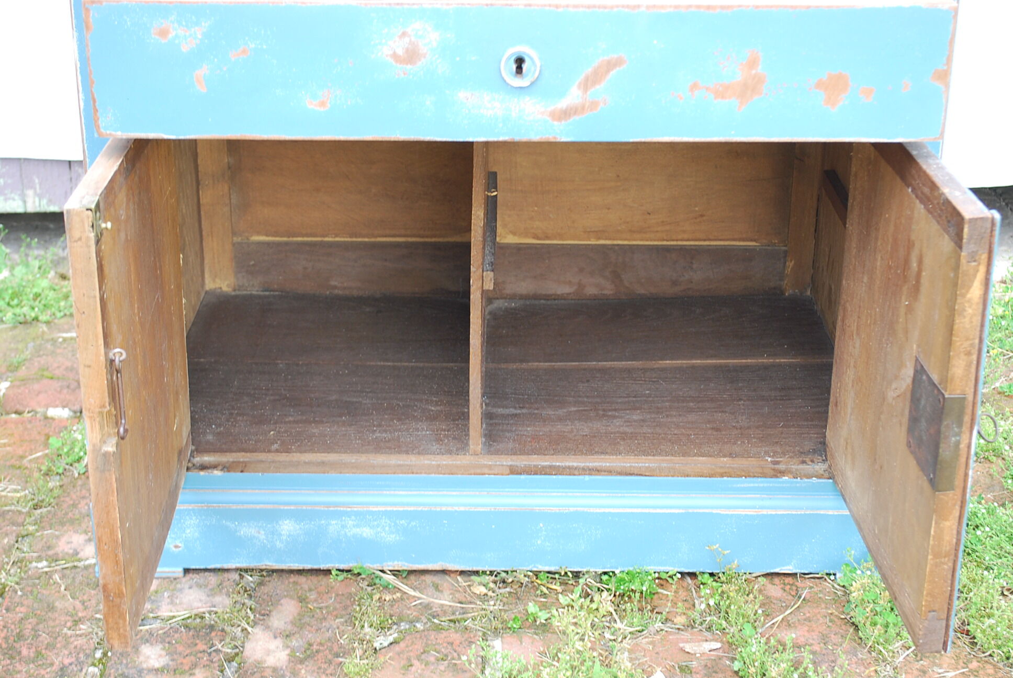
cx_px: 506
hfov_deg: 33.4
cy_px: 339
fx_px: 1690
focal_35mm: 60
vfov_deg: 22.7
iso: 220
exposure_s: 1/30
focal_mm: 40
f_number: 5.3
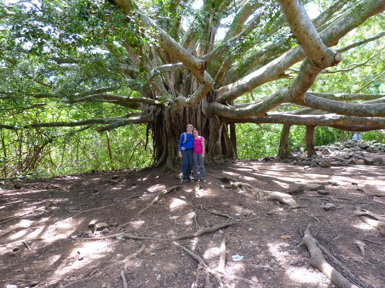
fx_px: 278
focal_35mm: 25
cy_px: 144
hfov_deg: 69.4
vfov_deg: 54.9
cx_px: 192
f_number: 2.8
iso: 200
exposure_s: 1/60
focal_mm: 4.5
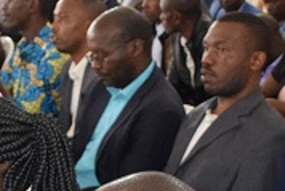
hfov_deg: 16.1
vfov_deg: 10.5
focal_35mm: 127
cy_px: 271
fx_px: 1006
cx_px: 119
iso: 2800
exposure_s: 1/60
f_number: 3.8
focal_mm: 21
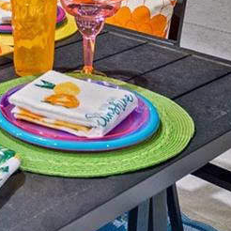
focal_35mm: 83
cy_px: -190
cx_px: 2
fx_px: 627
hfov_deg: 20.3
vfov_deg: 17.0
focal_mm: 10
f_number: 4.5
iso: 800
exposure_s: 1/1.25
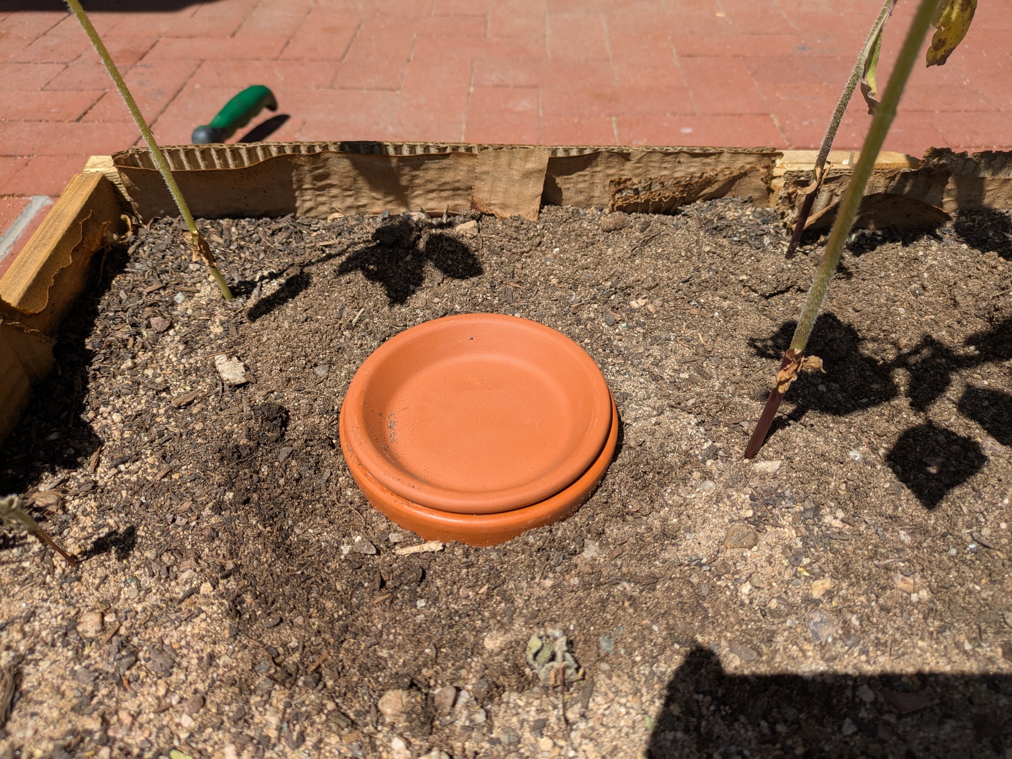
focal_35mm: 25
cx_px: 506
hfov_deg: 69.4
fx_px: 731
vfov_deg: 54.9
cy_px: 380
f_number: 1.89
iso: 45
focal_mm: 5.43
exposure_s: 1/2451
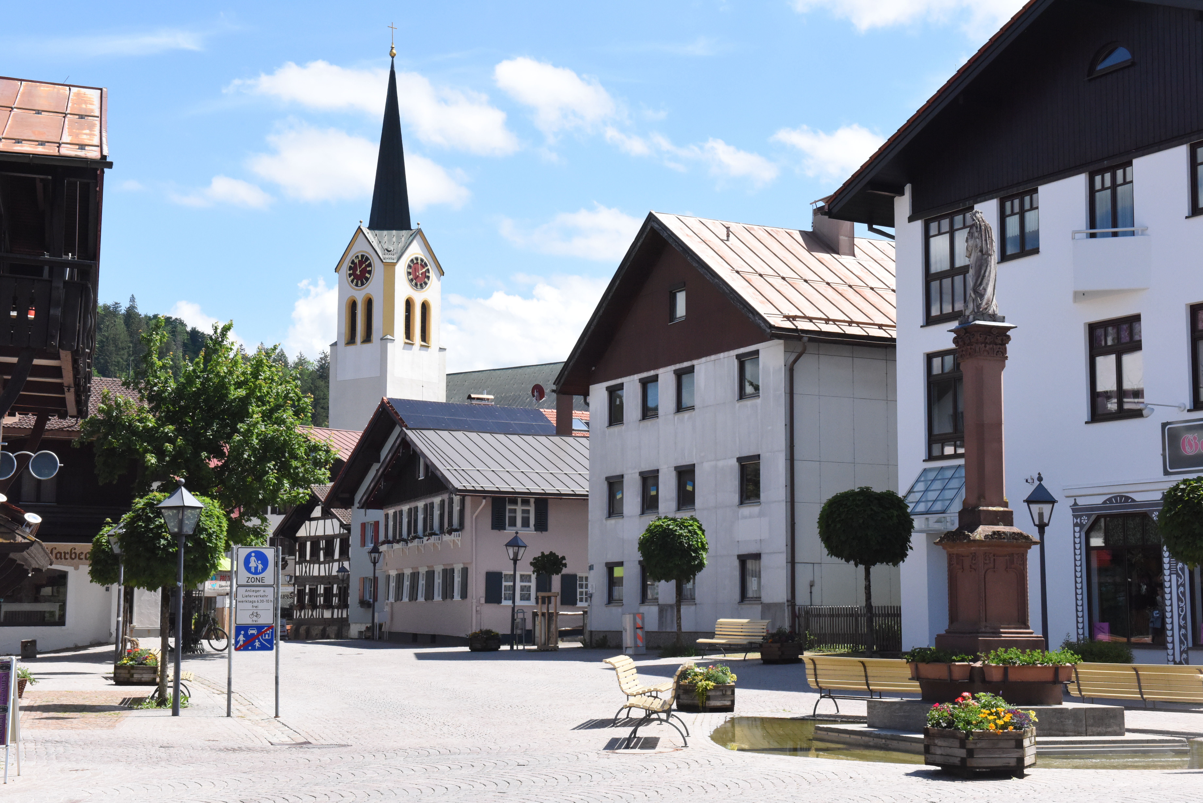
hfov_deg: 36.2
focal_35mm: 55
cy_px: 402
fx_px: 1838
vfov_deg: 24.6
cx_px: 602
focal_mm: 55
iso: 4000
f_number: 13
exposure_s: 1/1600
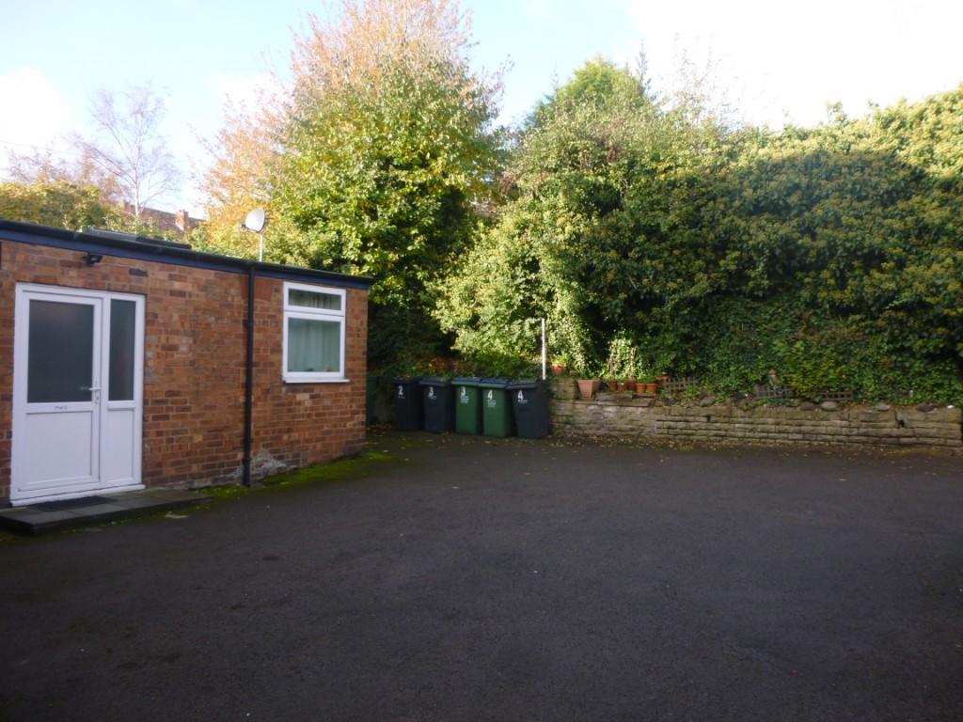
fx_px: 695
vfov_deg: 54.9
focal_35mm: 25
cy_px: 361
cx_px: 482
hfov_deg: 69.4
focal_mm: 4.5
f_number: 3.1
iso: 100
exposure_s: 1/125
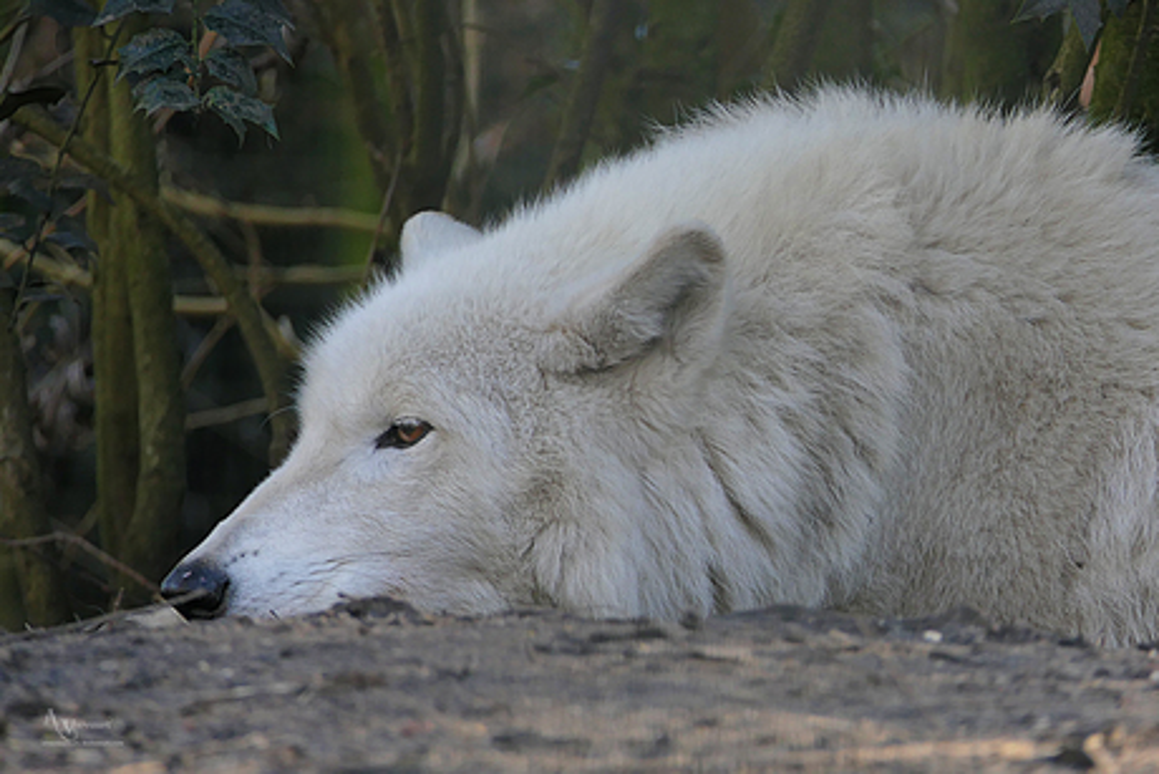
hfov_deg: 4.6
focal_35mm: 450
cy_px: 387
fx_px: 14491
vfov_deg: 3.1
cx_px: 580
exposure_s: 1/125
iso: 640
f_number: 4.5
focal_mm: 165
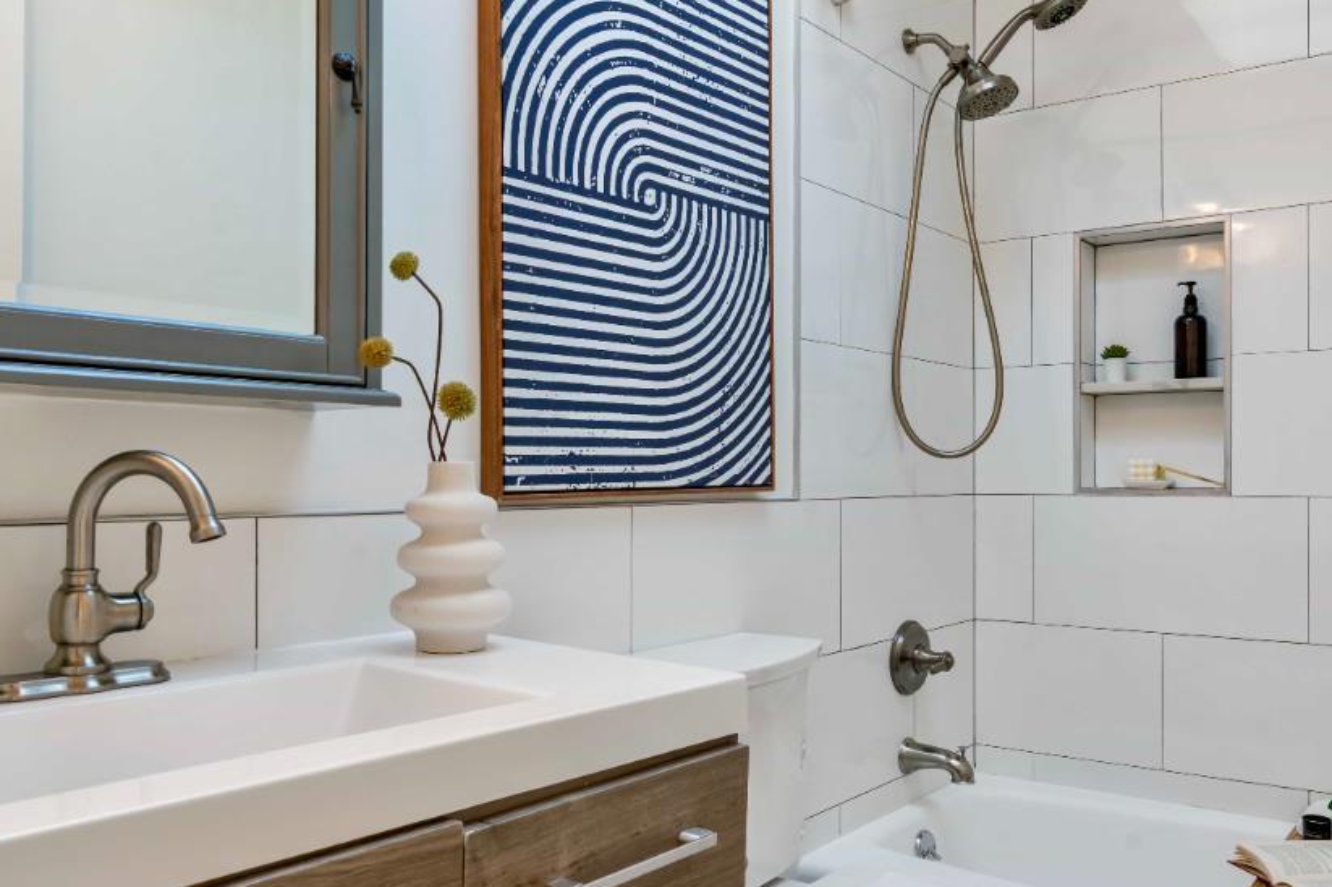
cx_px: 812
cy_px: 494
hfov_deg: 59.7
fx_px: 1146
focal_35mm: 31
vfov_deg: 42.2
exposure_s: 1/6
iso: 640
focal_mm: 17
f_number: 11
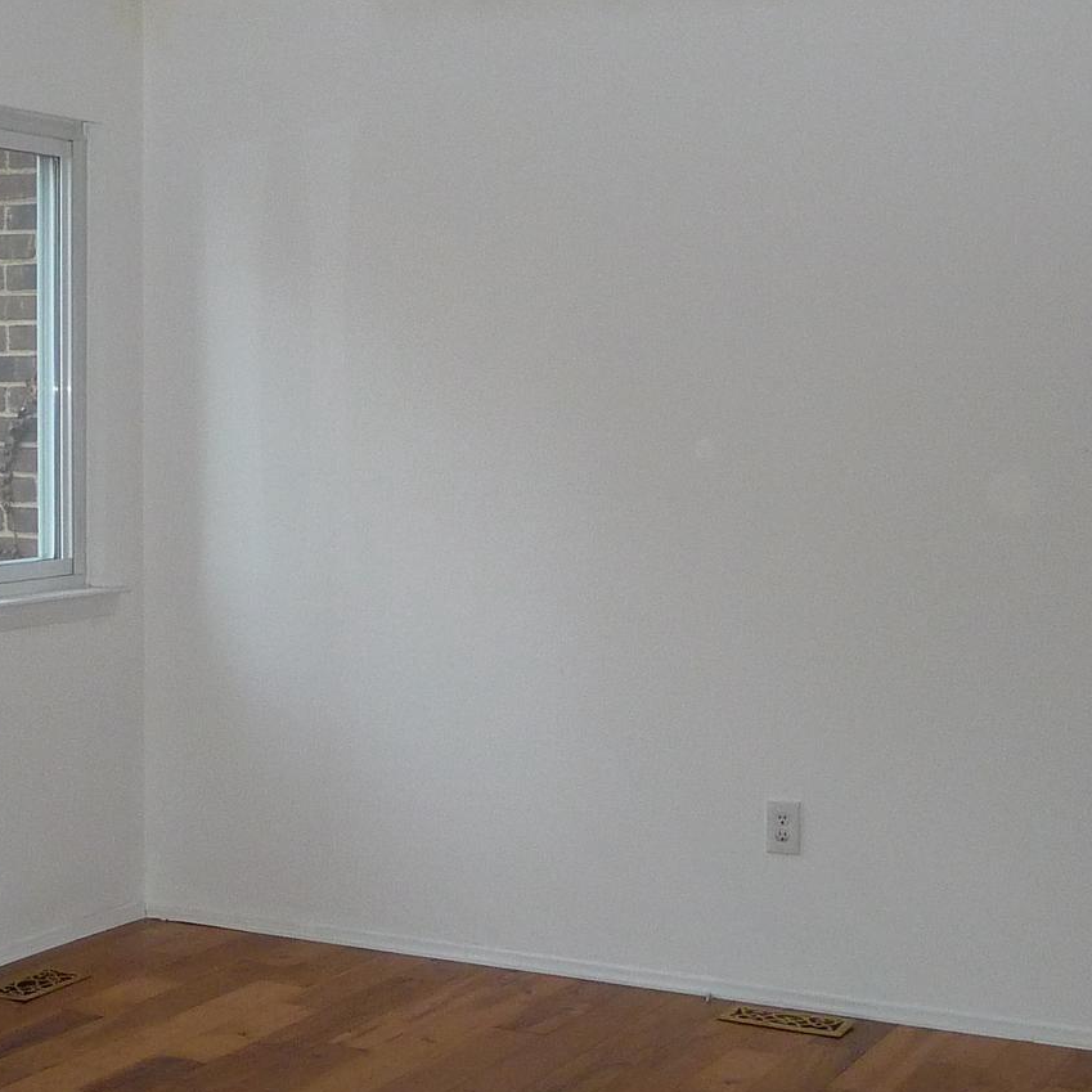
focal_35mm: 64
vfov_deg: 26.9
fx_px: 2284
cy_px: 594
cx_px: 269
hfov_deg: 26.5
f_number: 3.4
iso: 250
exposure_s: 1/30
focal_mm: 5
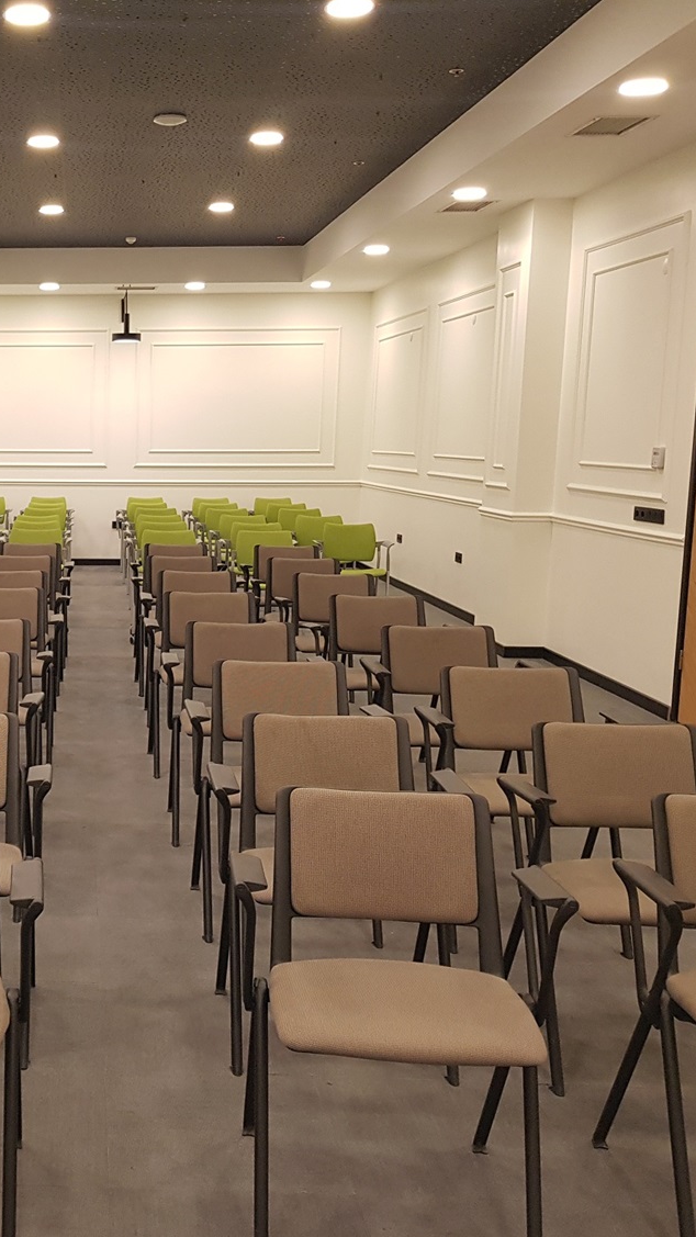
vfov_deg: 52.8
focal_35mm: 38
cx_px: -29
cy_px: 621
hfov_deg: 28.9
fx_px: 1247
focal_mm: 4.3
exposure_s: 1/50
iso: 125
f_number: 1.7
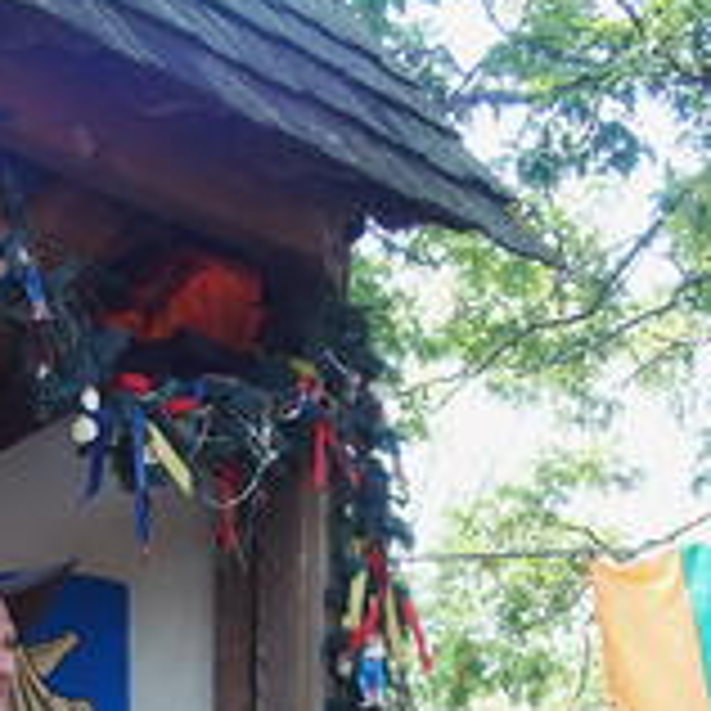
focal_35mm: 156
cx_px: -76
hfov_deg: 11.0
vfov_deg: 11.1
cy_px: 738
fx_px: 3625
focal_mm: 13.2
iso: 100
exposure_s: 1/125
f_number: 2.8
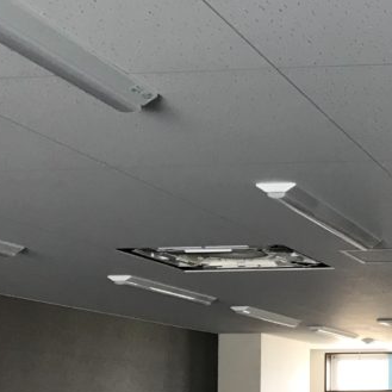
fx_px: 987
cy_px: 342
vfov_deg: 22.0
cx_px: 573
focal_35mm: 77
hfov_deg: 19.8
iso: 32
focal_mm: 3.99
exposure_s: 1/30
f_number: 1.8
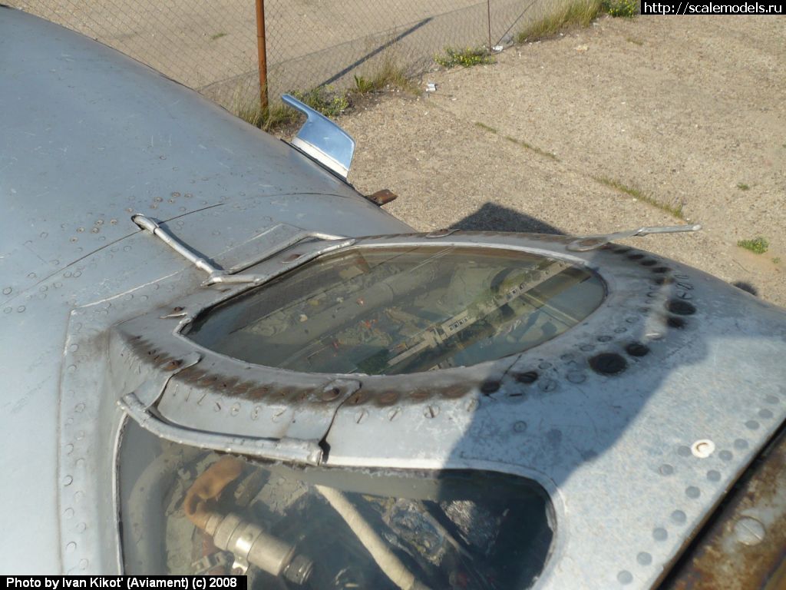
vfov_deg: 40.7
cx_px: 393
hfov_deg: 52.6
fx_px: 795
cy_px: 295
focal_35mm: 35
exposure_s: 1/250
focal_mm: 5.8
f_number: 8
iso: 100
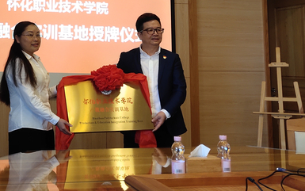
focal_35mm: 66
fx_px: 549
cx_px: 25
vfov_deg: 19.3
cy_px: 6
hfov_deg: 29.6
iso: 227
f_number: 1.8
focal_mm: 4.35
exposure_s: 1/50
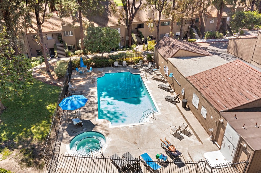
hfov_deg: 65.5
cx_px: 130
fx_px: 203
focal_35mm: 28
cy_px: 86
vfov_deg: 46.4
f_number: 9
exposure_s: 1/60
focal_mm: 10.26
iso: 100
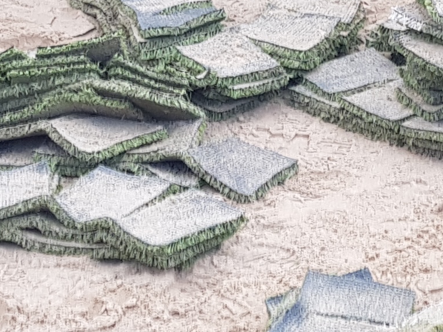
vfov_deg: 10.8
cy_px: 78
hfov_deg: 14.3
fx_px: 1754
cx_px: 347
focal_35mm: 137
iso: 64
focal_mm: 4.2
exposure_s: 1/50
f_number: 1.7
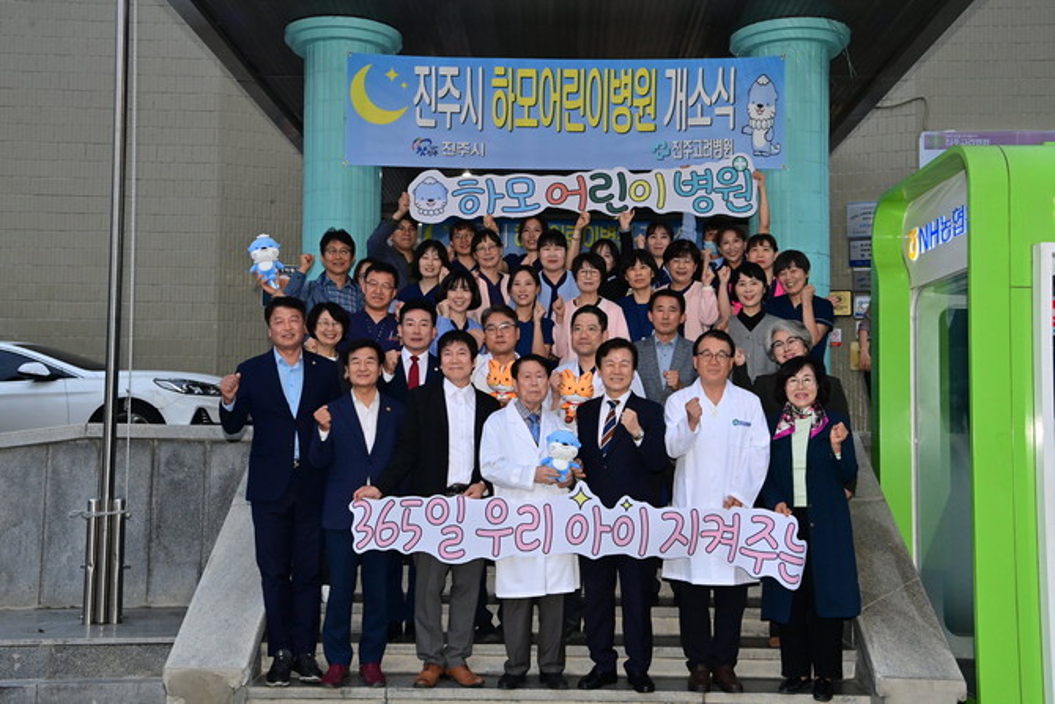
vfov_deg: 29.9
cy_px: 352
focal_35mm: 45
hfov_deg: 43.6
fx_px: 1319
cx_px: 528
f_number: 8
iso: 5000
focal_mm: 45
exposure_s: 1/250
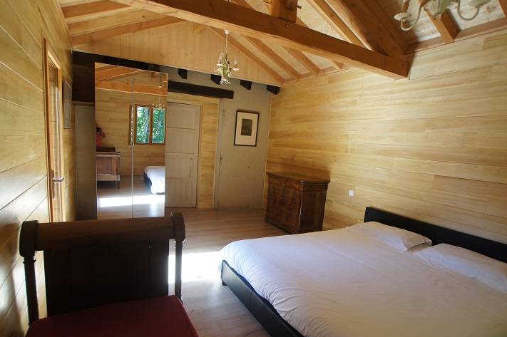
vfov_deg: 65.5
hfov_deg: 88.2
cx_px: 239
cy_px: 189
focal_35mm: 19
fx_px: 261
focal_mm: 11
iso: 400
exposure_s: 1/50
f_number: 5
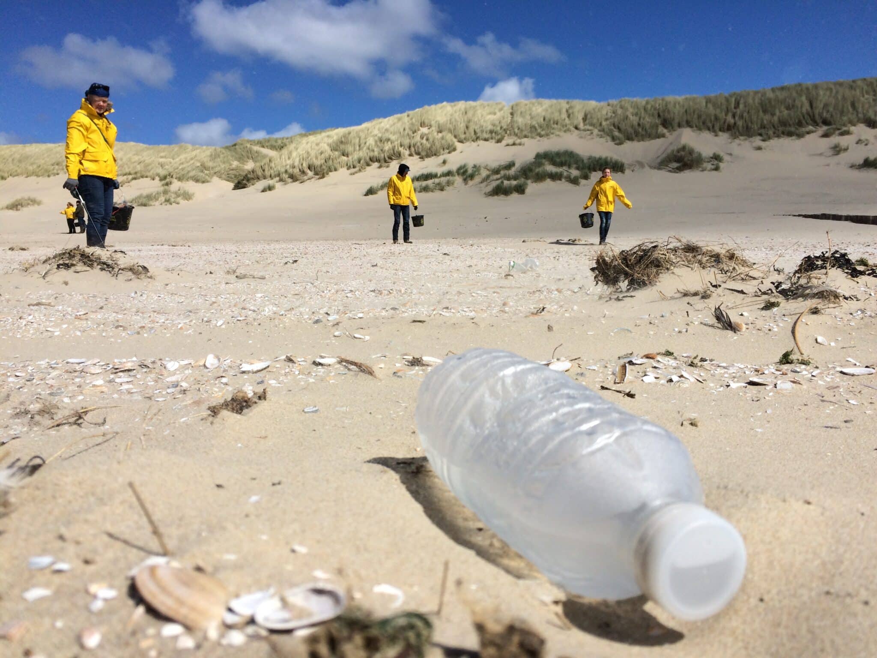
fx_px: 735
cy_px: 329
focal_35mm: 29
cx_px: 438
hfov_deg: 61.7
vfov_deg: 48.2
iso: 40
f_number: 2.2
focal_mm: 4.15
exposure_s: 1/5882
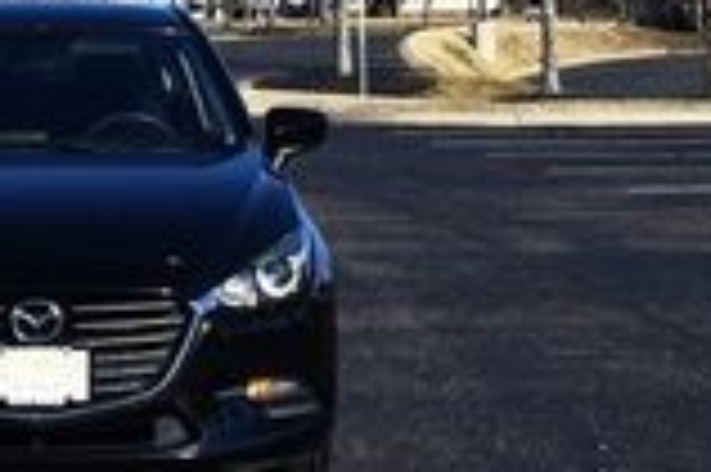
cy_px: -362
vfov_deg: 9.0
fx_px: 2880
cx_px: 54
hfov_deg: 13.9
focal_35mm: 146
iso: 100
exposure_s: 1/320
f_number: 9
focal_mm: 24
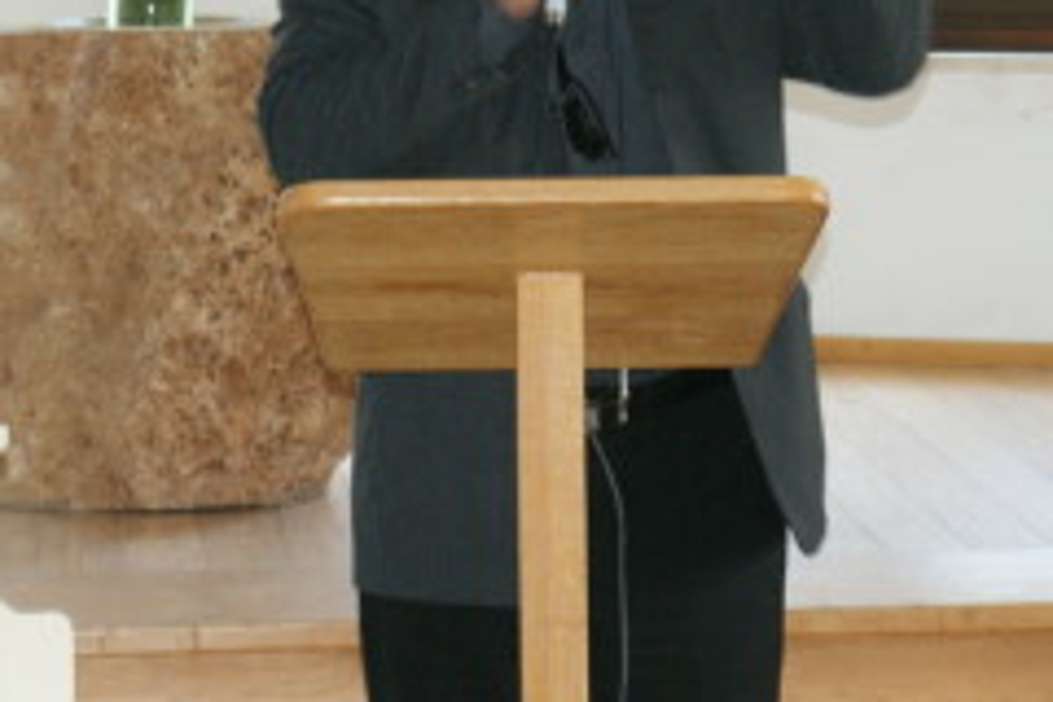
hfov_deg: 13.2
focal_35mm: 156
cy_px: 81
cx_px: 570
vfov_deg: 8.8
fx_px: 4563
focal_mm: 50
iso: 400
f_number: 5.6
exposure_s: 1/80
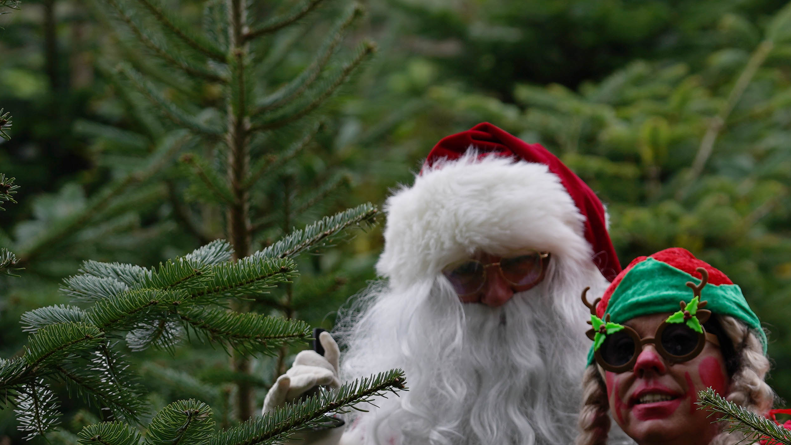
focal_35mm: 320
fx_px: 6712
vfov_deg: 3.8
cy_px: 333
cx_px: 749
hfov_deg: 6.7
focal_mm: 128
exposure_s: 1/320
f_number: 4
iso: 100
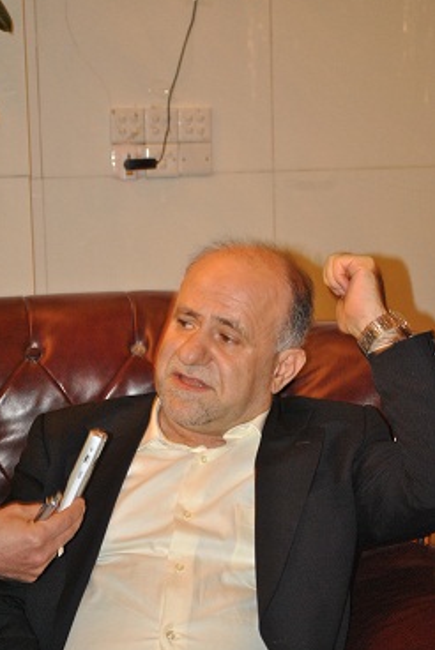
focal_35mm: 76
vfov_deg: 26.6
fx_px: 1375
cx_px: 209
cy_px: 330
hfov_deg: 18.0
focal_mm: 48
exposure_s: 1/15
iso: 800
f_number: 5.6
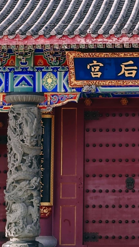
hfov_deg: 6.3
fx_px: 1259
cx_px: 144
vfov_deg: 11.2
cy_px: 78
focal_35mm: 192
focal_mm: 6.14
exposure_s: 1/354
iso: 50
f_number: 1.8
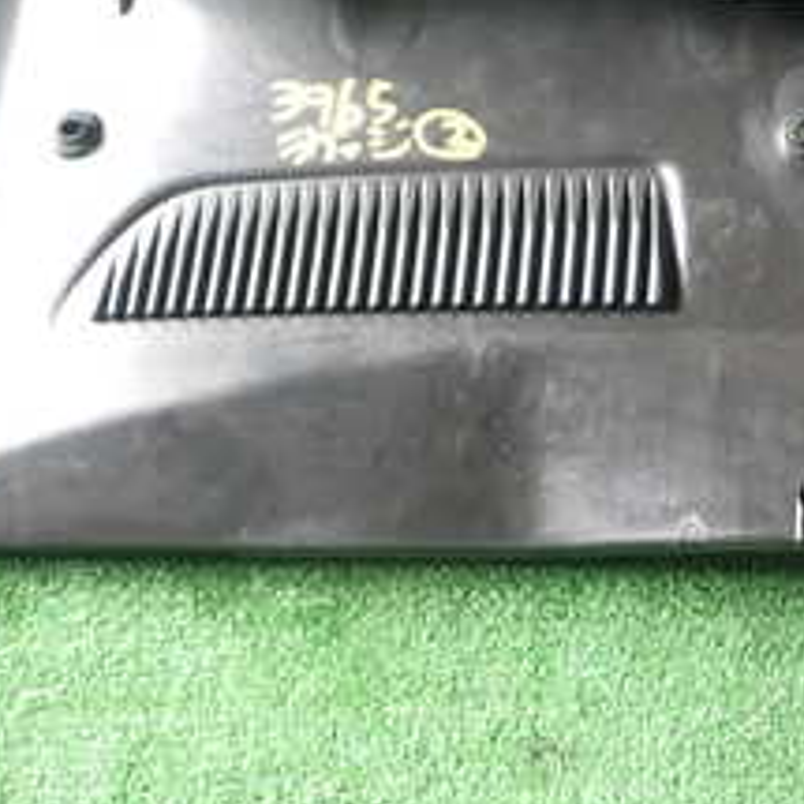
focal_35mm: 89
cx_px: 830
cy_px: 292
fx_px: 2339
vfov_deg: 19.5
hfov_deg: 18.9
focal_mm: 6.37
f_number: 2.5
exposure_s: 1/80
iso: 160
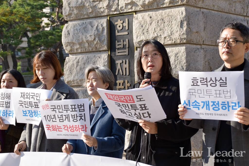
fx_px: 540
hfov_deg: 26.0
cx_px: 124
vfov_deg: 17.5
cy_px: 83
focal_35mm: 78
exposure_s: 1/320
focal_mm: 52
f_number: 6.3
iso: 100
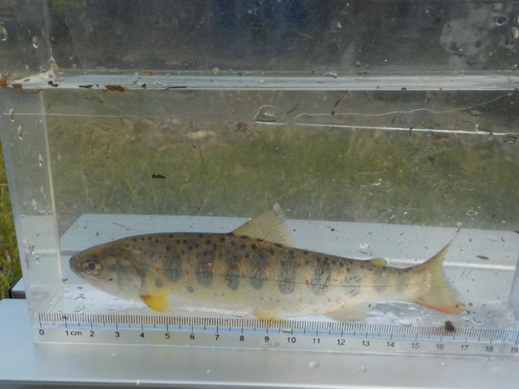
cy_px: 194
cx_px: 260
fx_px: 450
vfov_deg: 46.8
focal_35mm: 30
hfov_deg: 60.0
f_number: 3.3
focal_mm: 4.1
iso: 125
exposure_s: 1/500
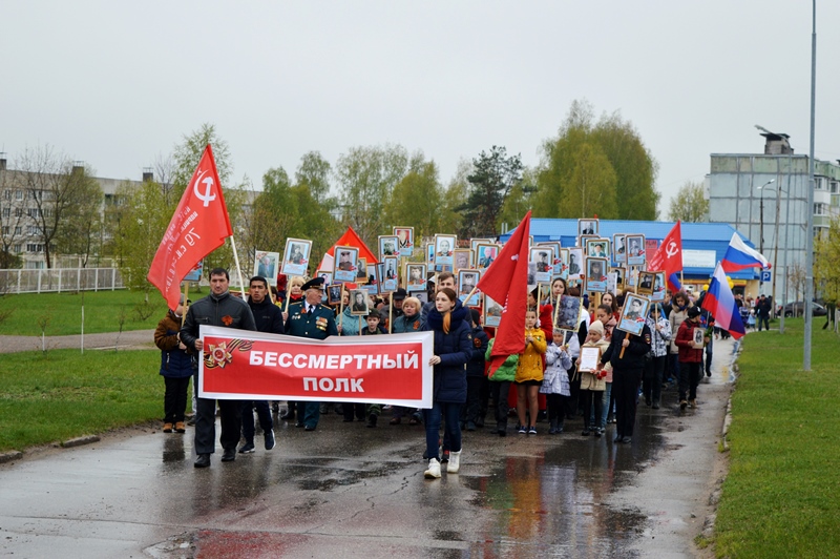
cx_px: 420
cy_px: 280
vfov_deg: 17.5
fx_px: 1818
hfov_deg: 26.0
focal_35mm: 78
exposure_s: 1/500
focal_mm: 52
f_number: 5.6
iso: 560
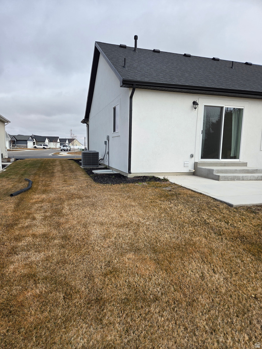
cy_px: 174
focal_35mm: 23
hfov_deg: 58.9
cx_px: 131
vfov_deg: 73.9
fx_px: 232
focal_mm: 5.4
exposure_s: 1/3273
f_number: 1.8
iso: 80
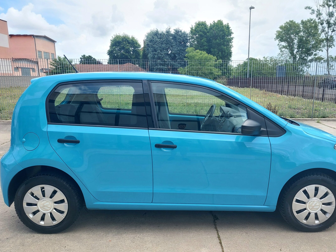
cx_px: 183
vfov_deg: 46.6
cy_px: 146
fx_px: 291
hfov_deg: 59.9
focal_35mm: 30
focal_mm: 5.23
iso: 40
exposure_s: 1/370
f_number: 1.8
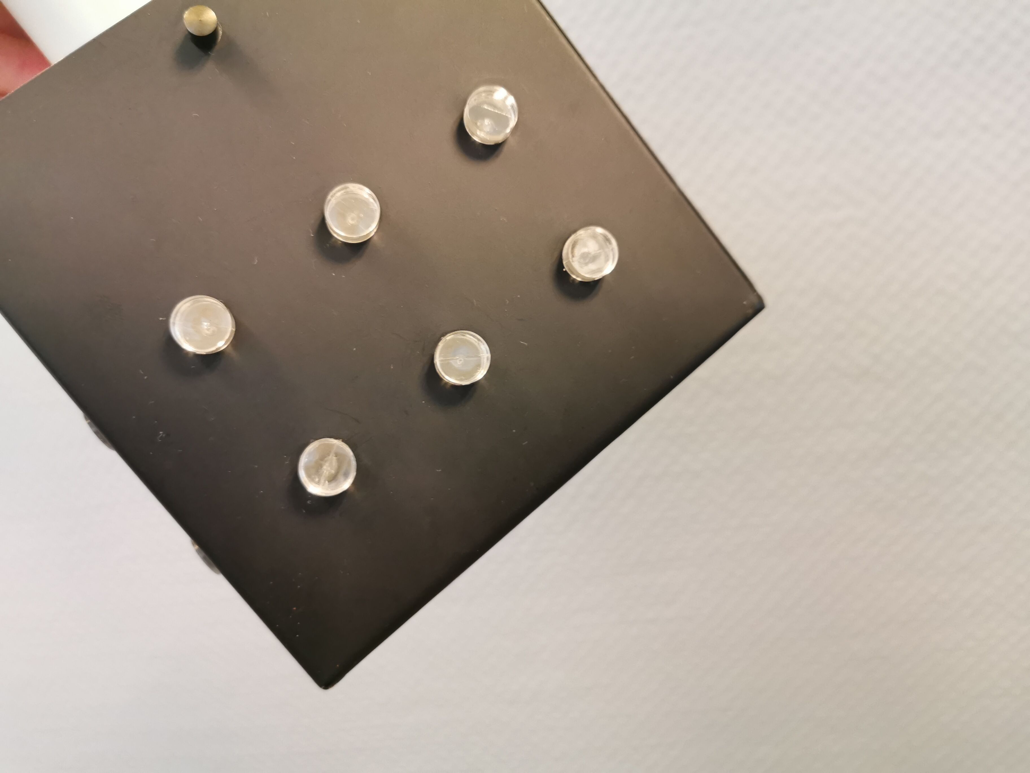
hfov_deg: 65.3
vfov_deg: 51.4
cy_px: 386
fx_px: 803
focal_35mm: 27
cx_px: 515
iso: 250
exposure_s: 1/40
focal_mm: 5.56
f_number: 1.6
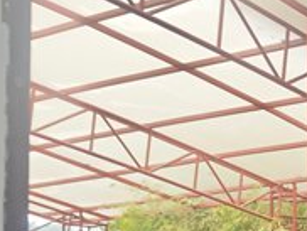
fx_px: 897
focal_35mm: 101
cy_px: 339
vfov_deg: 13.8
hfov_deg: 15.5
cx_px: 611
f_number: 1.62
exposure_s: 1/300
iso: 2500
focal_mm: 6.55
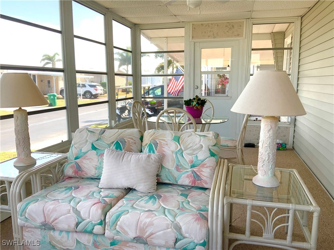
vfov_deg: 48.2
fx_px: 280
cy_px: 125
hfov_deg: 61.7
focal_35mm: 29
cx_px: 167
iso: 16
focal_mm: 3
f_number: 1.8
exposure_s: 1/218
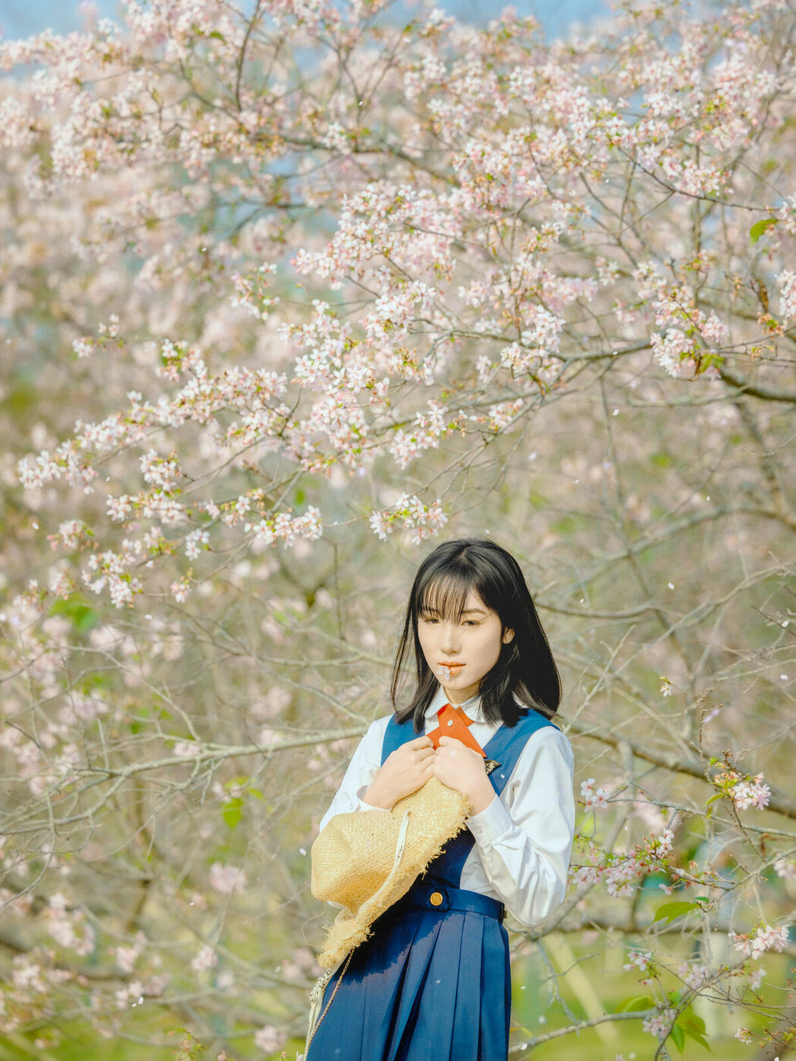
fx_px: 3802
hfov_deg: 12.0
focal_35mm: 124
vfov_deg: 15.9
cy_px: 495
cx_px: 399
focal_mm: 115
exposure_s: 1/1000
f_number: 2.8
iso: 100
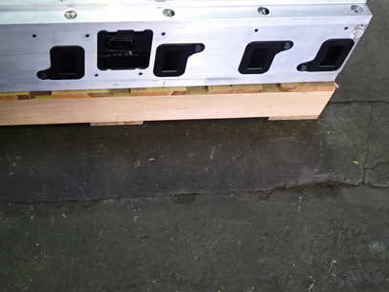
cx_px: 126
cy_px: 106
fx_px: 495
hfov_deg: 42.3
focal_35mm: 44
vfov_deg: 32.7
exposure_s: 1/30
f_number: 2.3
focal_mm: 5.4
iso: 320
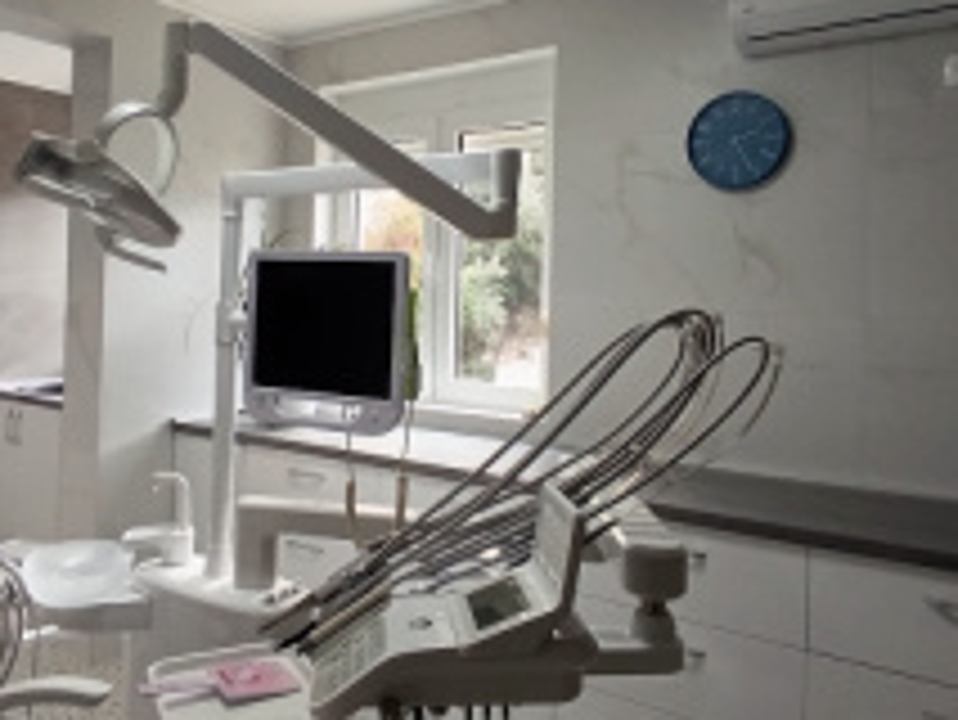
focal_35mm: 30
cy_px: 288
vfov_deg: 46.6
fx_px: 831
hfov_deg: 59.7
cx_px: 418
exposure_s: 1/100
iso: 320
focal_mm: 1.65
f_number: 2.2
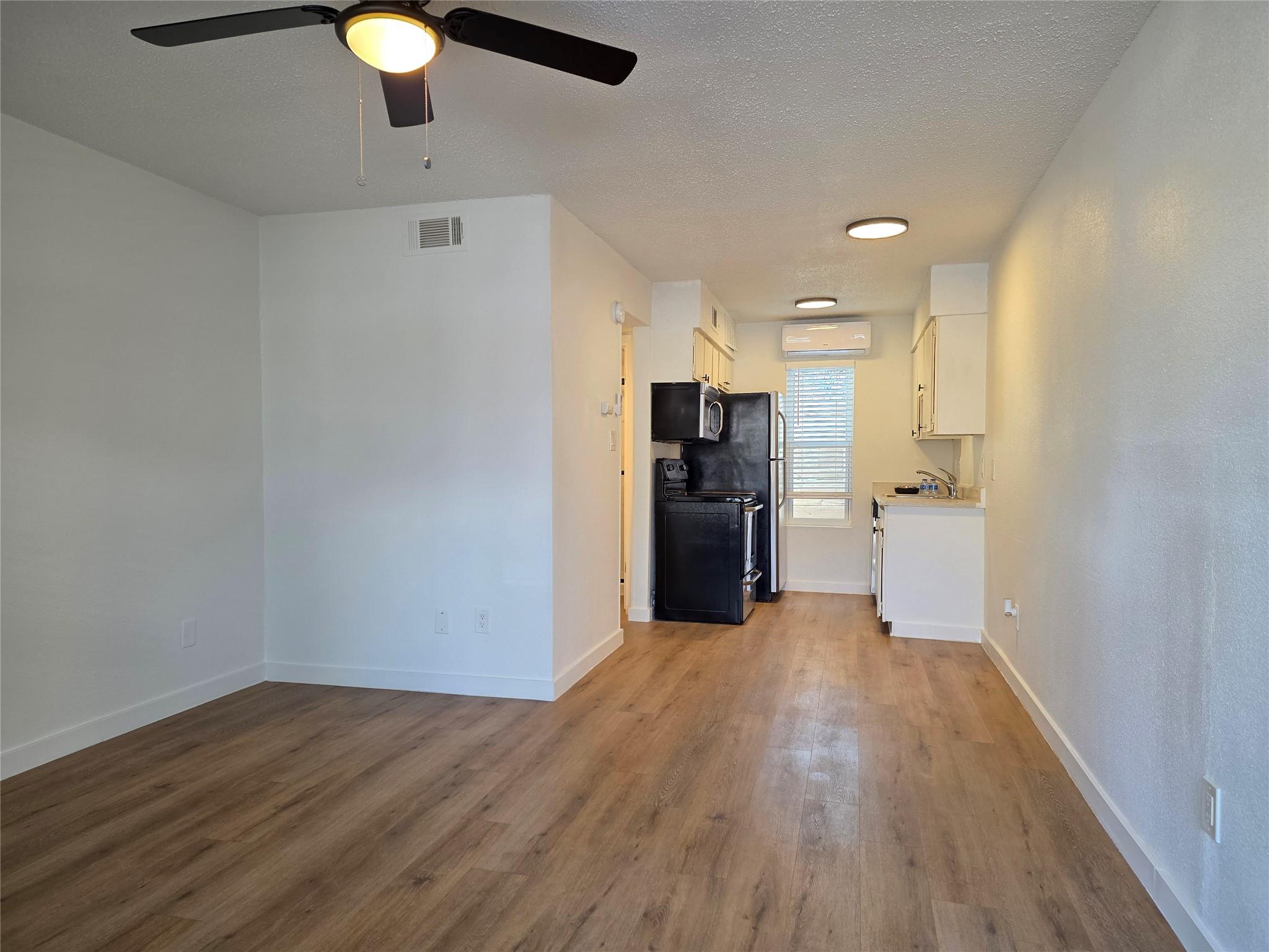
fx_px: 843
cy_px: 476
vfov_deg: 58.9
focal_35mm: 23
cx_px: 634
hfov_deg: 73.9
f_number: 1.7
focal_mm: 6.25
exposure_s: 1/120
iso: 200
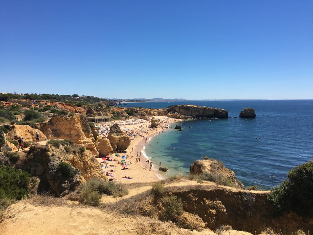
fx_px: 262
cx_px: 156
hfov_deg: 61.7
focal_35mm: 29
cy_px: 118
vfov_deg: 48.2
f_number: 2.2
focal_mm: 4.15
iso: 25
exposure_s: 1/1923
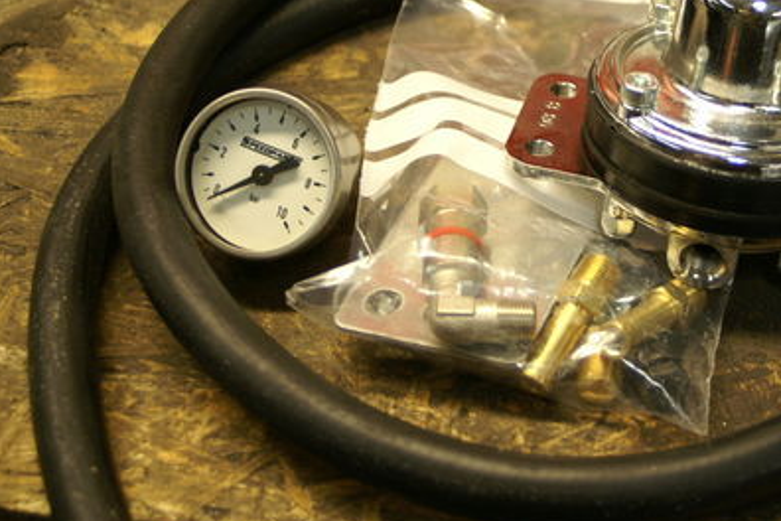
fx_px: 1840
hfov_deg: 23.7
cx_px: 594
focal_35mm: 85
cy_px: 116
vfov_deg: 16.0
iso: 320
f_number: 5
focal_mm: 35
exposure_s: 1/30
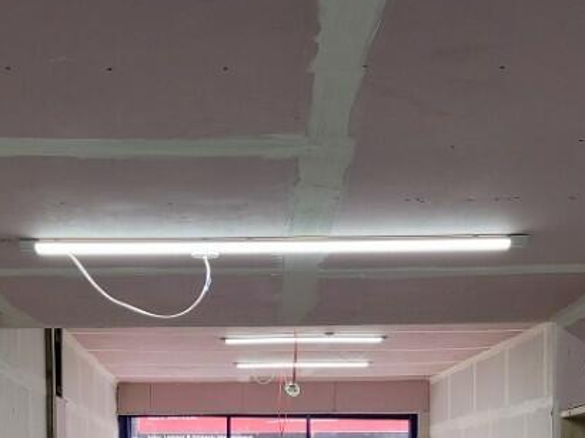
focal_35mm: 65
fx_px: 1098
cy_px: 534
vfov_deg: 20.9
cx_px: 225
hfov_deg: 29.7
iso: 64
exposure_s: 1/100
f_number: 1.8
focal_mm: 5.4
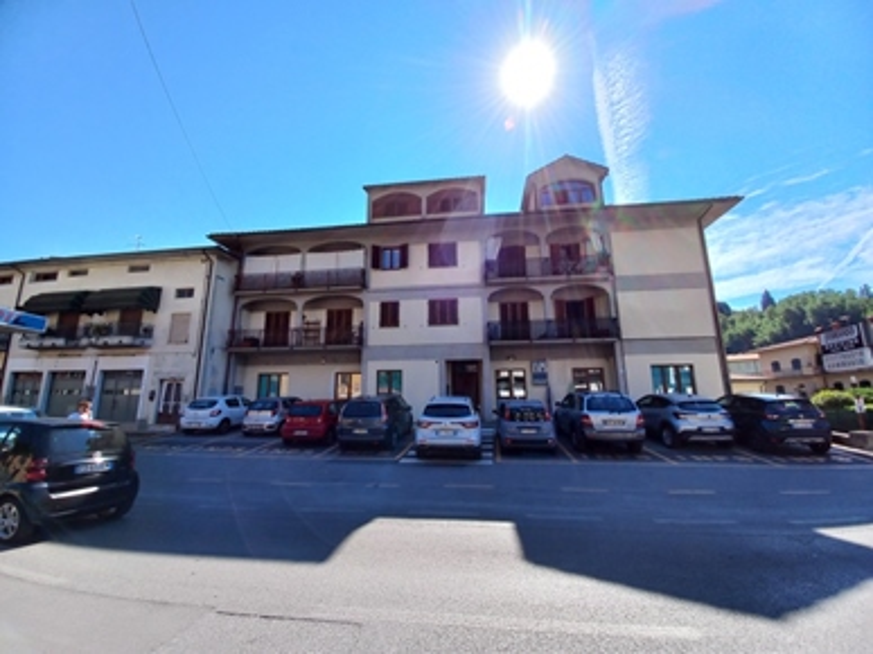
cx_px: 436
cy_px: 327
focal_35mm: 13
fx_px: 328
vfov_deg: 89.9
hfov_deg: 106.2
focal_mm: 1.42
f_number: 2.2
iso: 40
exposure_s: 1/701
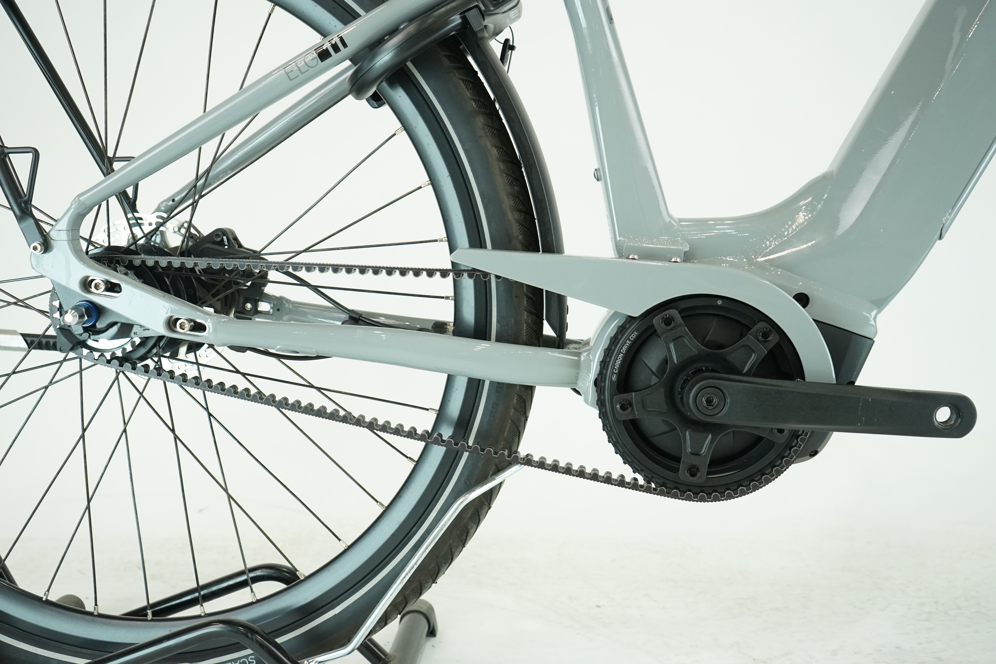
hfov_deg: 54.4
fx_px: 968
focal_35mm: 35
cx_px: 498
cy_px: 332
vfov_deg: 37.9
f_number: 5.6
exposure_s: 1/200
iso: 1600
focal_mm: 35
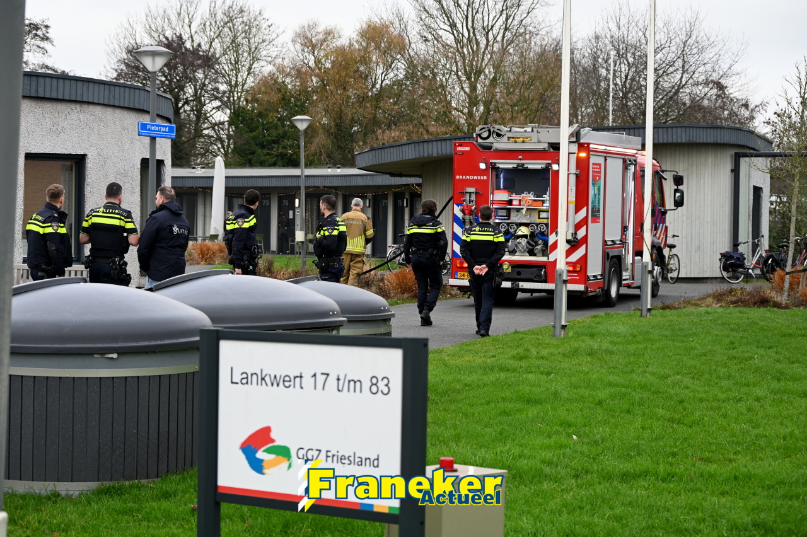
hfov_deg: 26.7
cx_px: 404
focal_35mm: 76
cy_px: 268
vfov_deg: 17.9
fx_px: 1703
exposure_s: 1/160
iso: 400
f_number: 6
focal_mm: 76
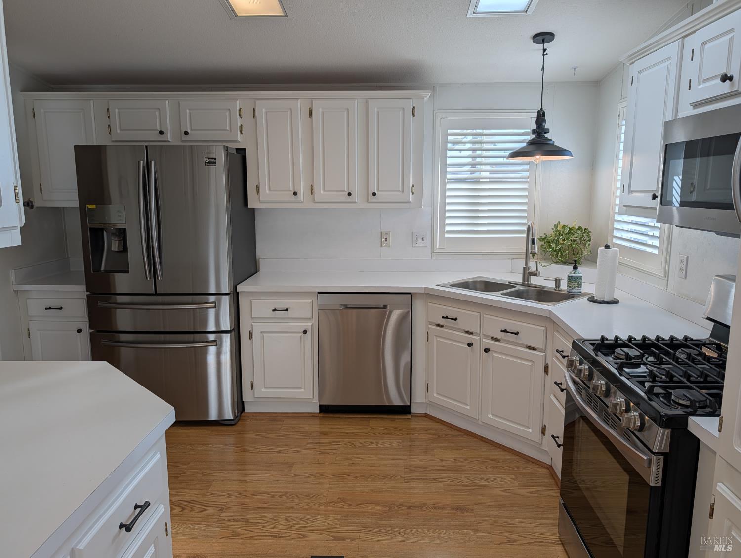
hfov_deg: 71.5
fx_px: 514
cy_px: 279
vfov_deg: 56.9
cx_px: 370
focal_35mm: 24
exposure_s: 1/840
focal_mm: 6.9
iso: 21
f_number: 1.68
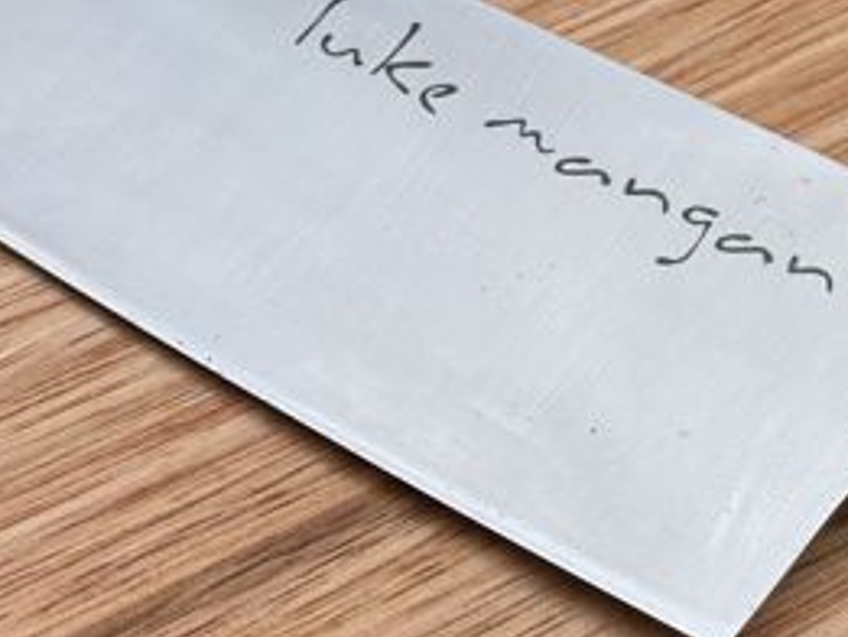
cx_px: 936
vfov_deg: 10.1
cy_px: 572
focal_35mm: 147
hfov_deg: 13.2
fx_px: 3603
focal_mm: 7.5
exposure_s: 1/265
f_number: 2.2
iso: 25
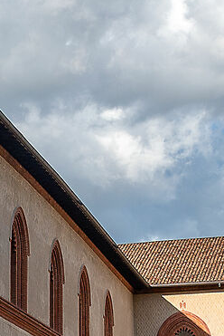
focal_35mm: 155
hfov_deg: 8.6
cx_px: -166
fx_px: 1444
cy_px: 336
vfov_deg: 13.1
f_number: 5.6
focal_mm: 24
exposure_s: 1/500
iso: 100
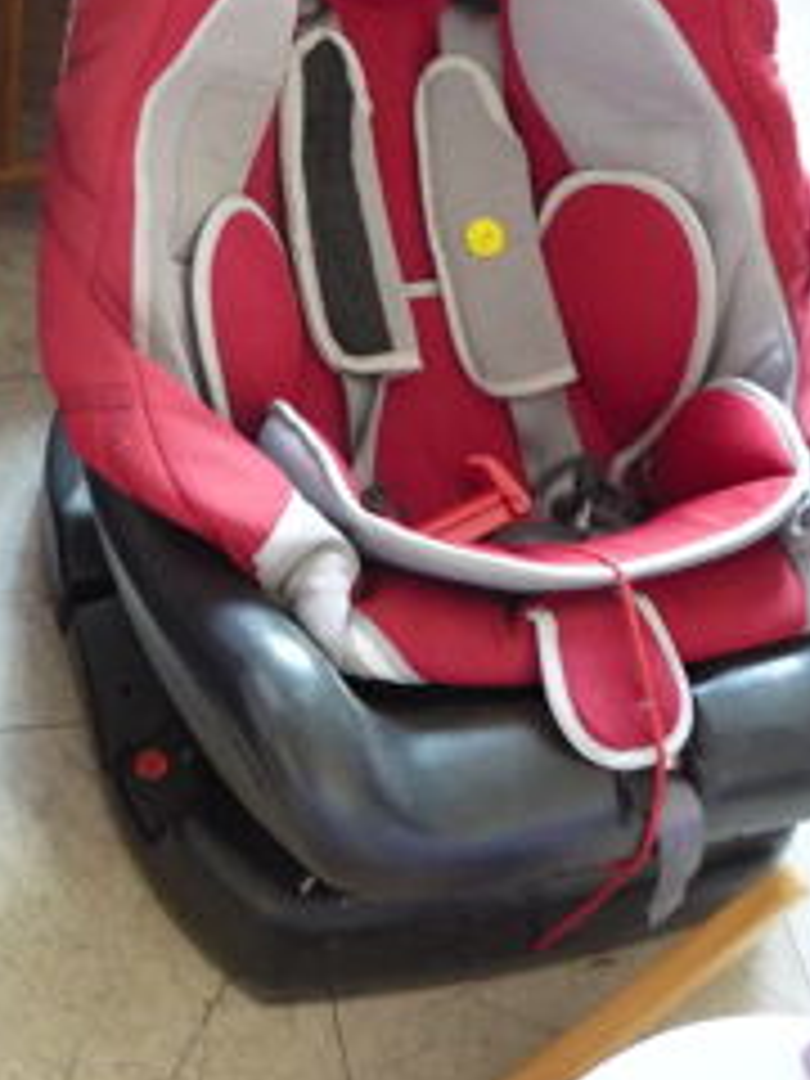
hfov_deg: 23.7
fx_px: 1872
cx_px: 58
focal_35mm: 60
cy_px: 320
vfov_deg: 31.8
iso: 400
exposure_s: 1/10
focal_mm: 5.2
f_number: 3.3
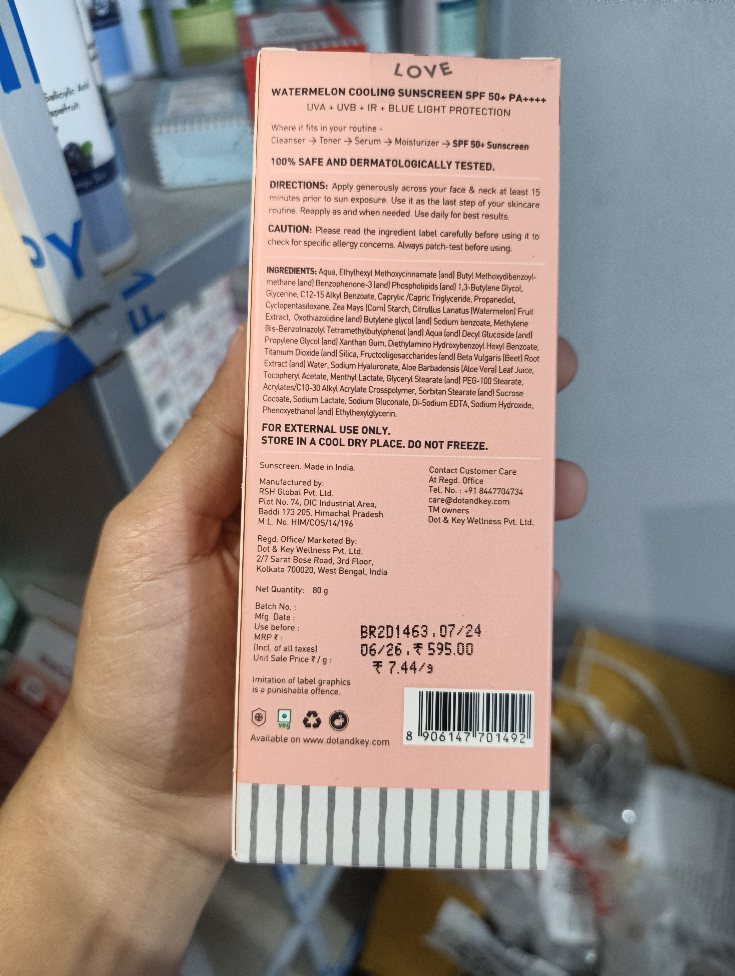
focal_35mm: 24
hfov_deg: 56.9
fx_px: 678
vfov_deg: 71.5
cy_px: 488
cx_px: 368
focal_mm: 5.56
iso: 1362
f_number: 1.87
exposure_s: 1/50
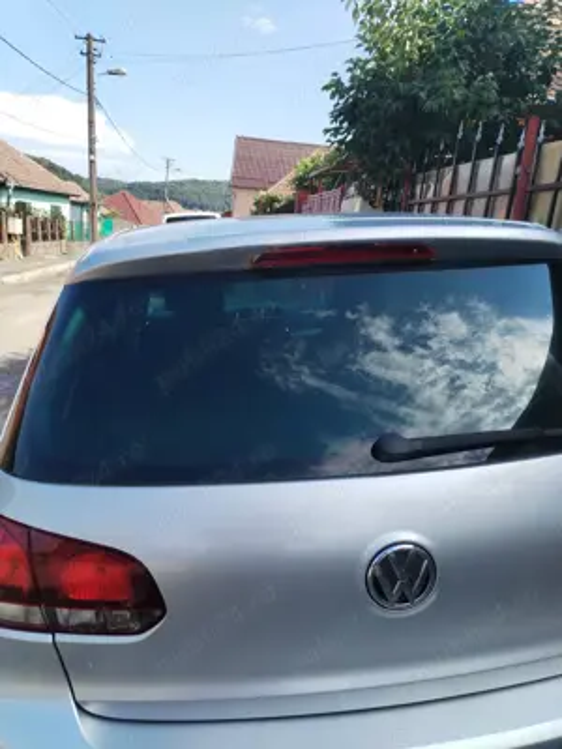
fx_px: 563
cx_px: 281
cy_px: 374
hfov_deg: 53.1
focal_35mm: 26
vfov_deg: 67.3
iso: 100
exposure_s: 1/528
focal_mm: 4.75
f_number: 1.8
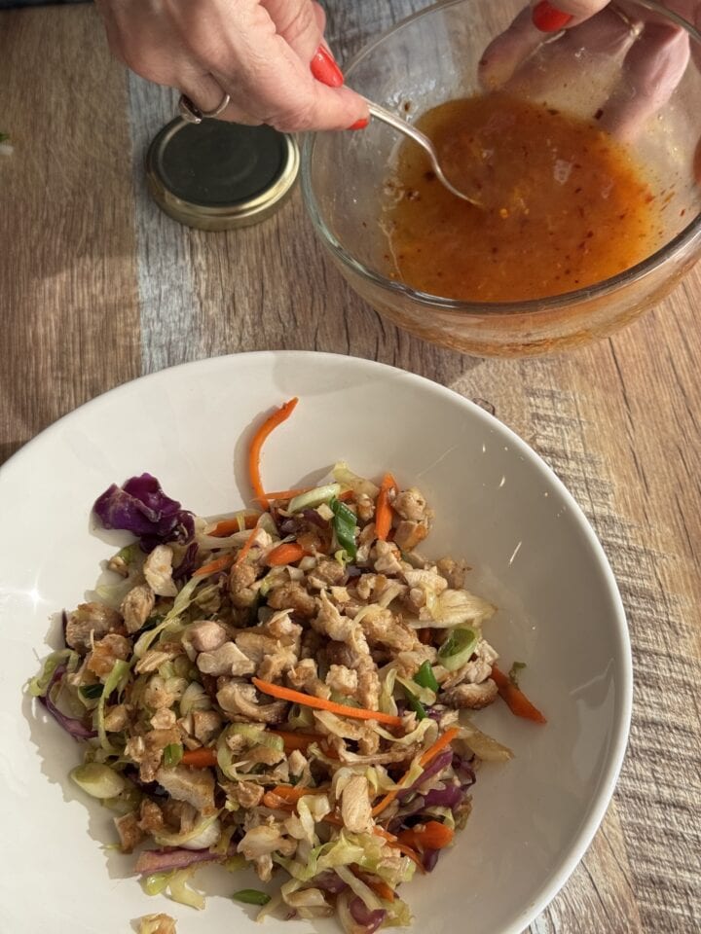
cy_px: 467
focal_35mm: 48
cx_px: 350
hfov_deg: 30.3
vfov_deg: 39.7
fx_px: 1296
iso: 64
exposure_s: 1/328
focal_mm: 6.76
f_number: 1.78
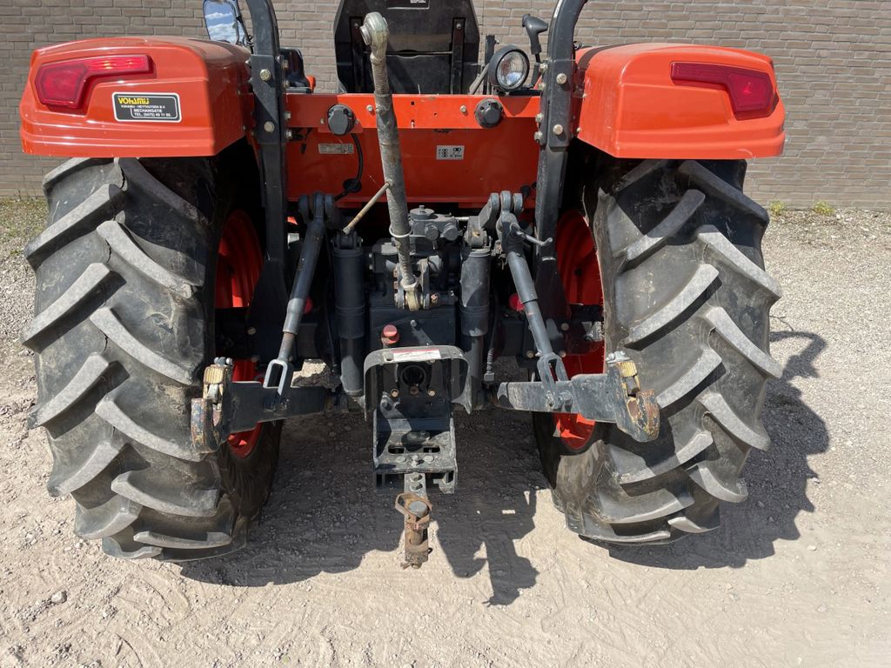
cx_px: 446
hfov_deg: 67.3
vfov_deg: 53.1
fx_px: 669
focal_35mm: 26
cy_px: 334
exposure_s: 1/2092
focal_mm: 4.2
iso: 32
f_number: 1.6
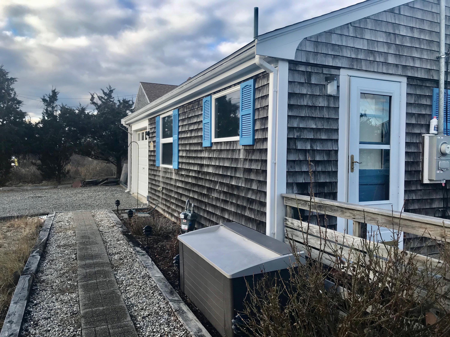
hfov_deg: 63.4
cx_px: 225
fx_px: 364
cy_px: 168
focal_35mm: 28
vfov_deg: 49.7
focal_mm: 3.99
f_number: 1.8
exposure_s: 1/626
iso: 20
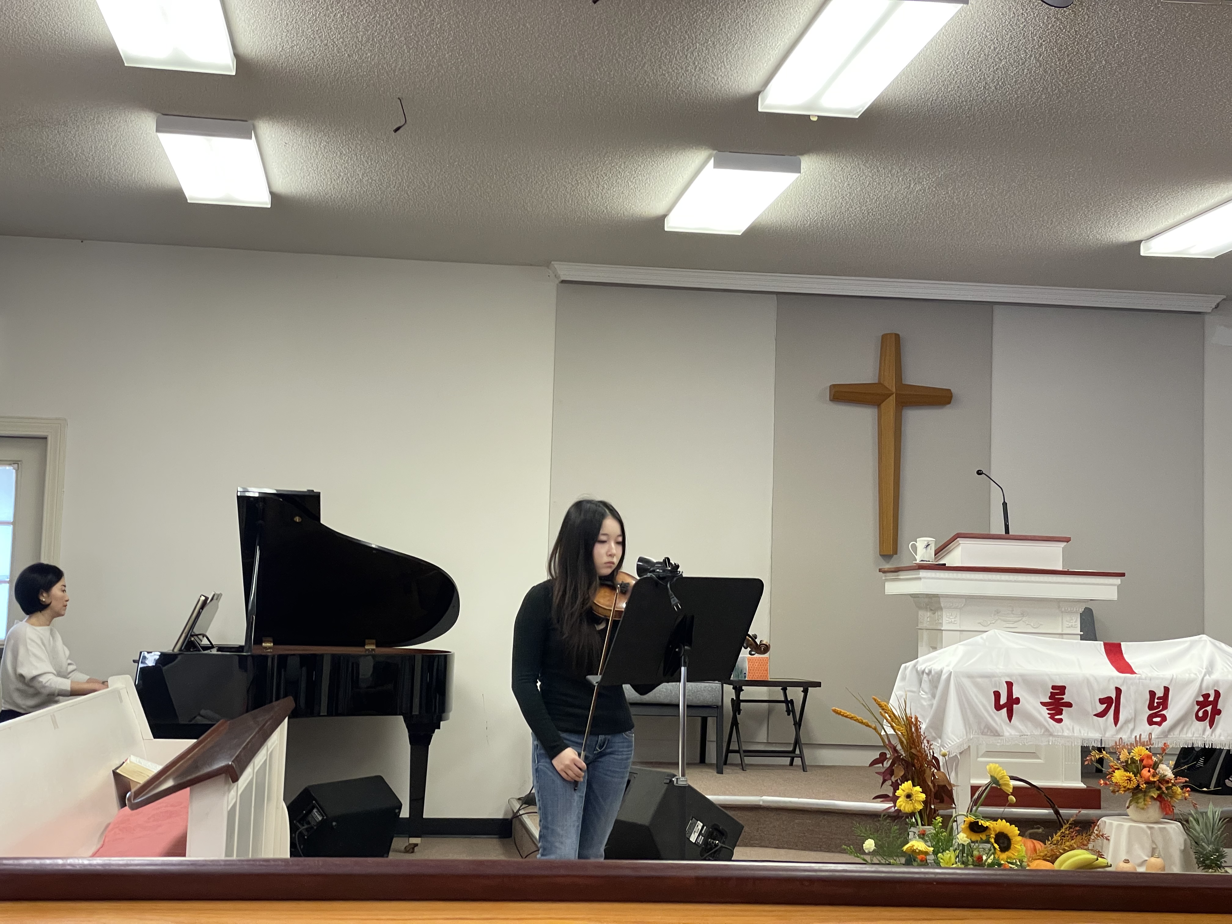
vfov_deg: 28.0
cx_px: 616
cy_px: 462
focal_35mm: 52
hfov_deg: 36.8
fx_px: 1851
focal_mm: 6
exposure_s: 1/120
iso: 200
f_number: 2
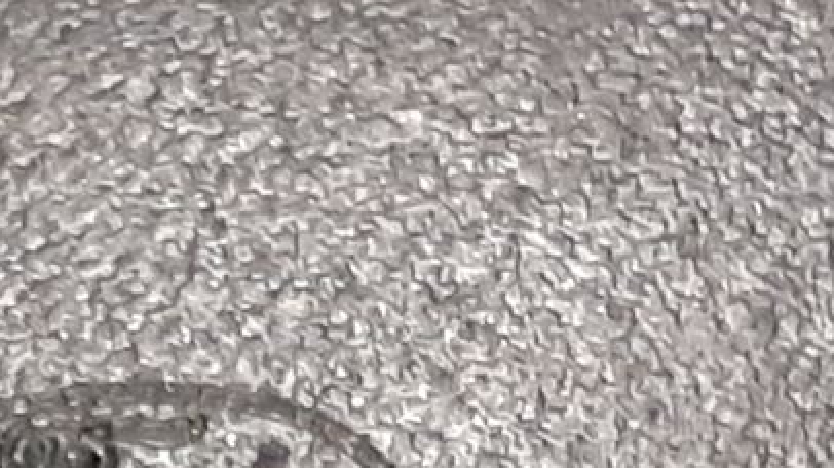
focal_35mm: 143
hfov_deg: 14.6
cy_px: 967
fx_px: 3161
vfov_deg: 8.0
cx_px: -107
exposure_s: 1/25
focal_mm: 3.93
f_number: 1.7
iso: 320
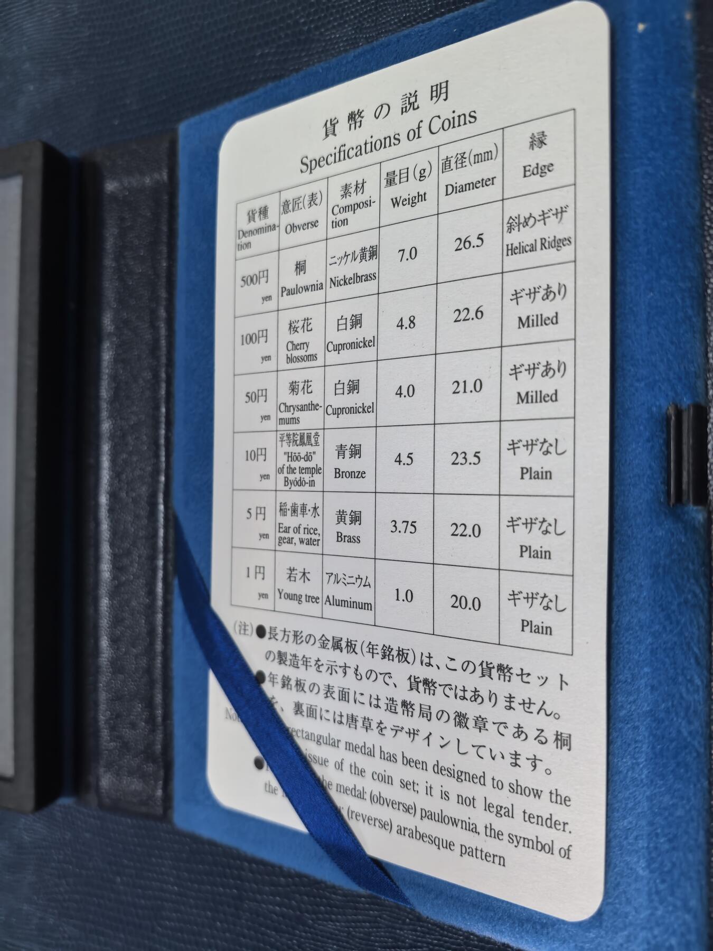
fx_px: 659
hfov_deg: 56.8
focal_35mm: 24
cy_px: 476
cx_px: 356
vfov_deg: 71.6
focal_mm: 5.75
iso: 250
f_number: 2
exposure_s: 1/33.3
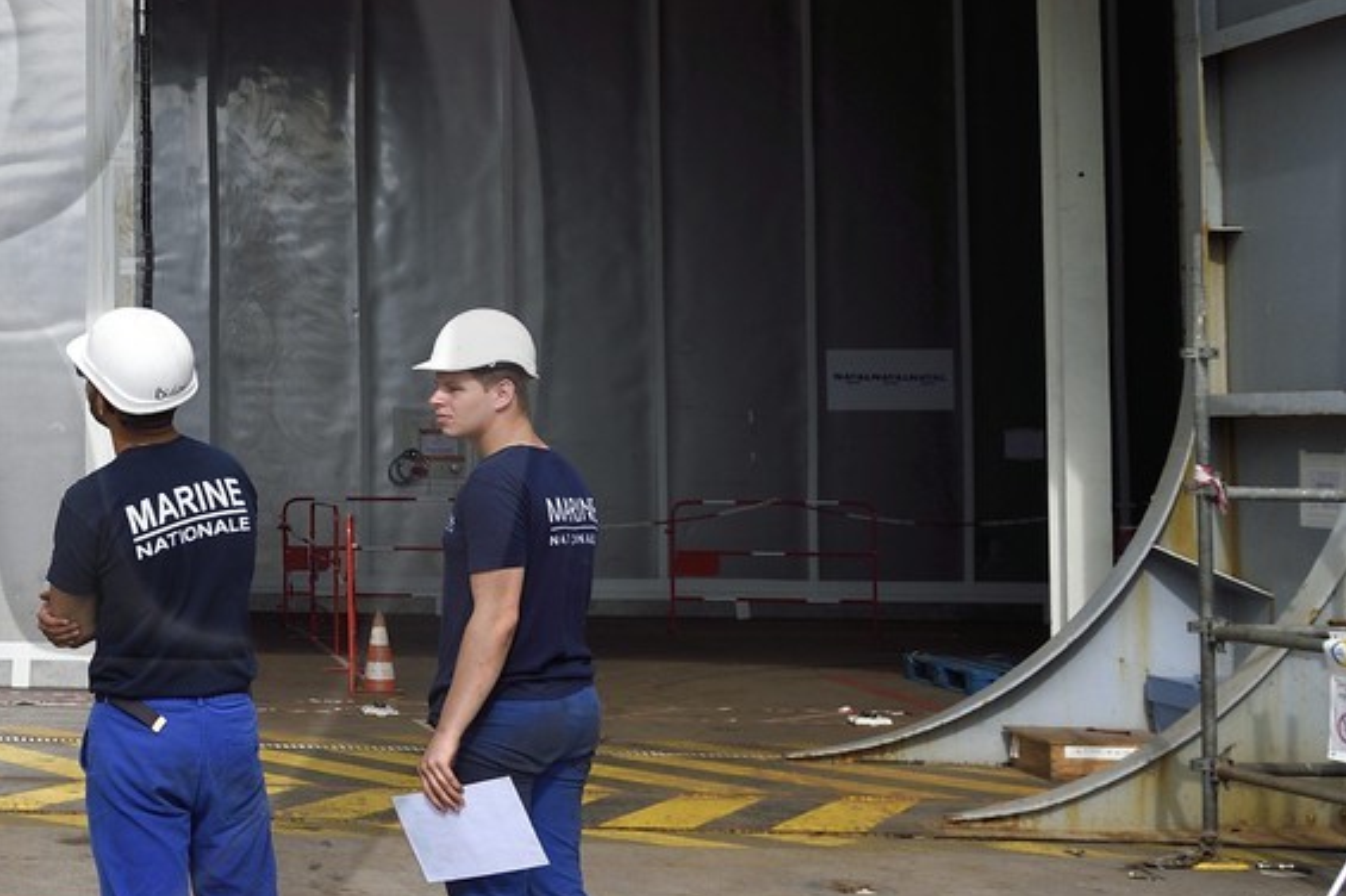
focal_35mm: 68
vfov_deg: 19.9
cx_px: -438
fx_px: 2541
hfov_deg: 25.3
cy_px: 272
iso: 200
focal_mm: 24
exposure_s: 1/500
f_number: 8
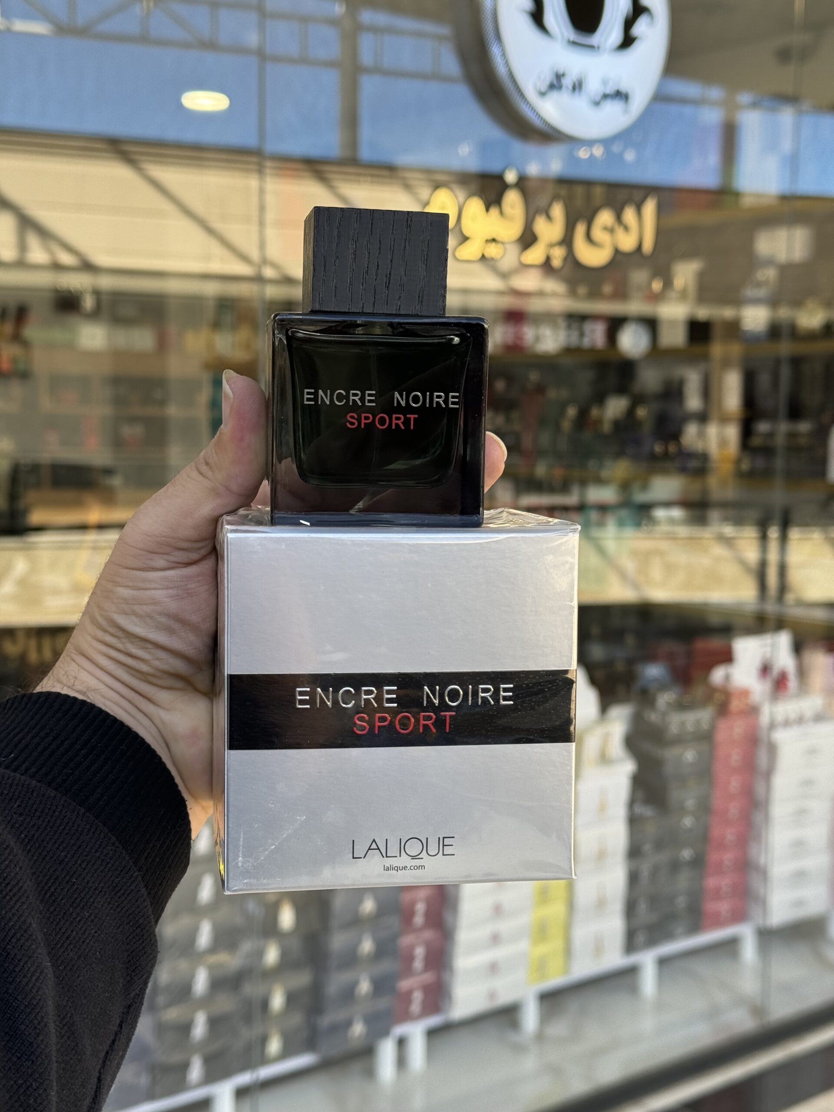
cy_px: 556
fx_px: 1542
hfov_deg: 30.3
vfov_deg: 39.7
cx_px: 417
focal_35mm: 48
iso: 64
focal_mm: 6.86
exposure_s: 1/481
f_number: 1.78
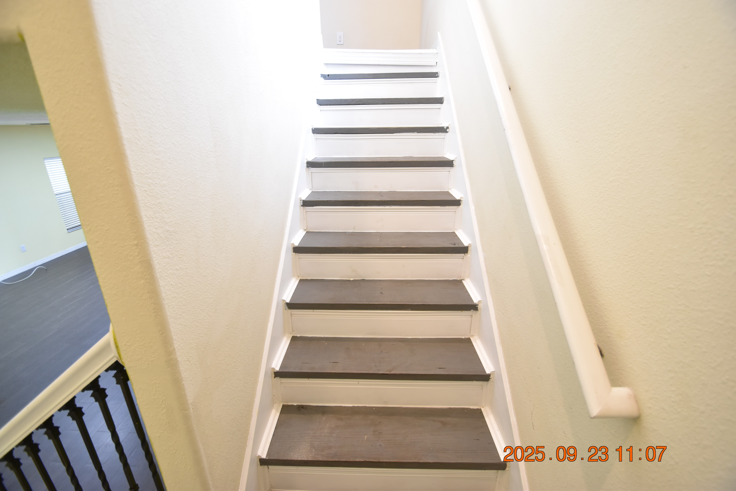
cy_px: 246
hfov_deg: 100.4
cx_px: 368
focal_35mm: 15
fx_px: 307
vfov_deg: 77.3
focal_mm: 10
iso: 800
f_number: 4
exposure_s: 1/15
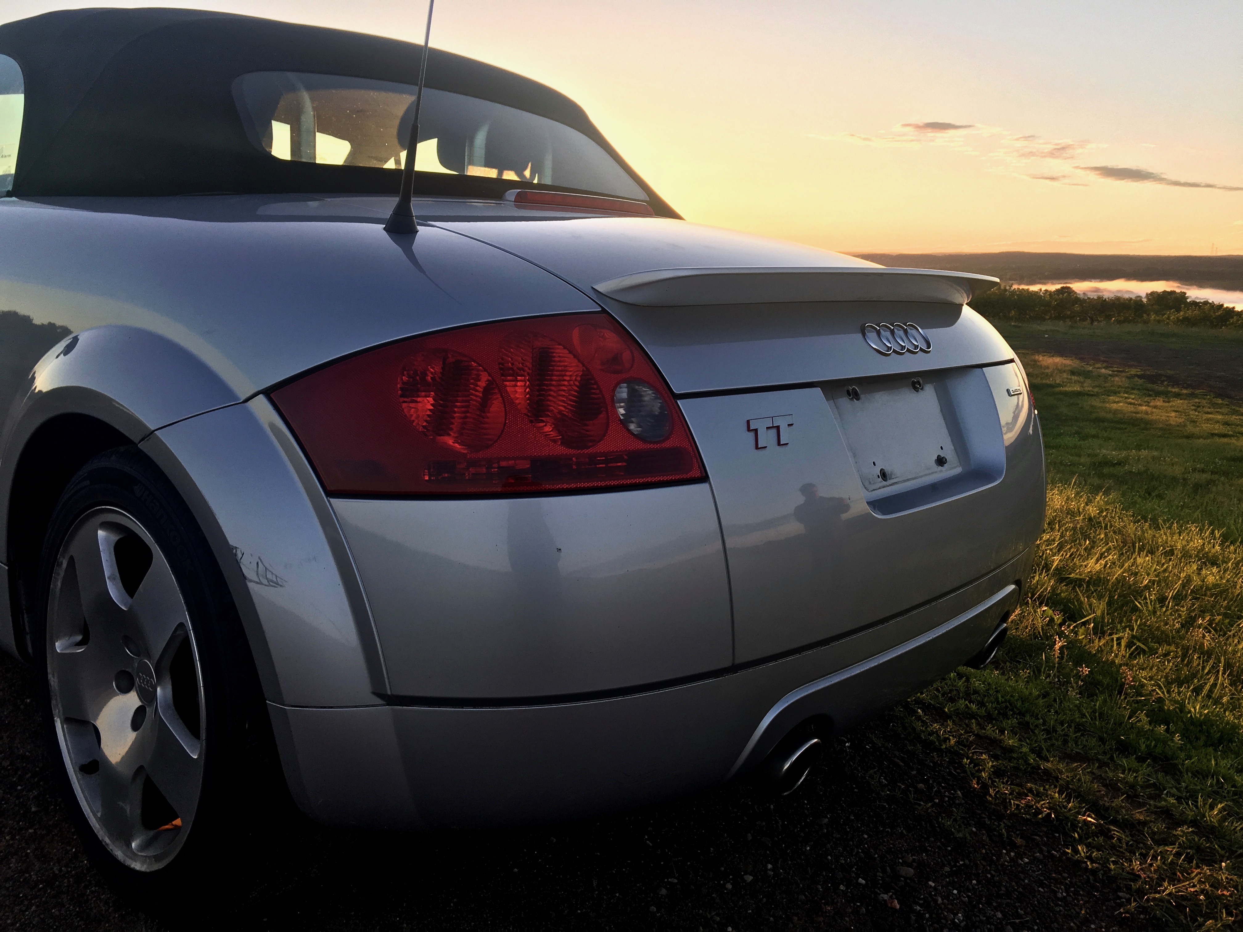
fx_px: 1041
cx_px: 622
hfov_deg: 61.7
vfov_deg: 48.2
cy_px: 466
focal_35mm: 29
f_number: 2.2
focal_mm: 4.15
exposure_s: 1/194
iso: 25
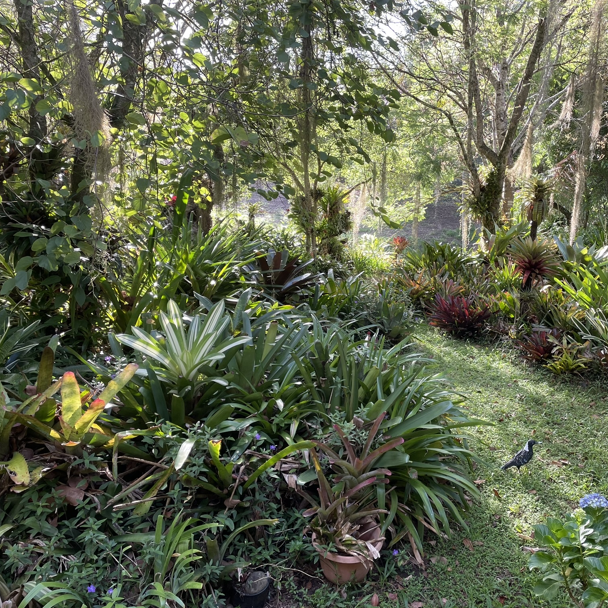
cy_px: 305
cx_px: 399
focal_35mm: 31
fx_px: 616
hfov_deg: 51.7
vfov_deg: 52.5
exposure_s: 1/121
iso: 40
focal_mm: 4.2
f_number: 1.6
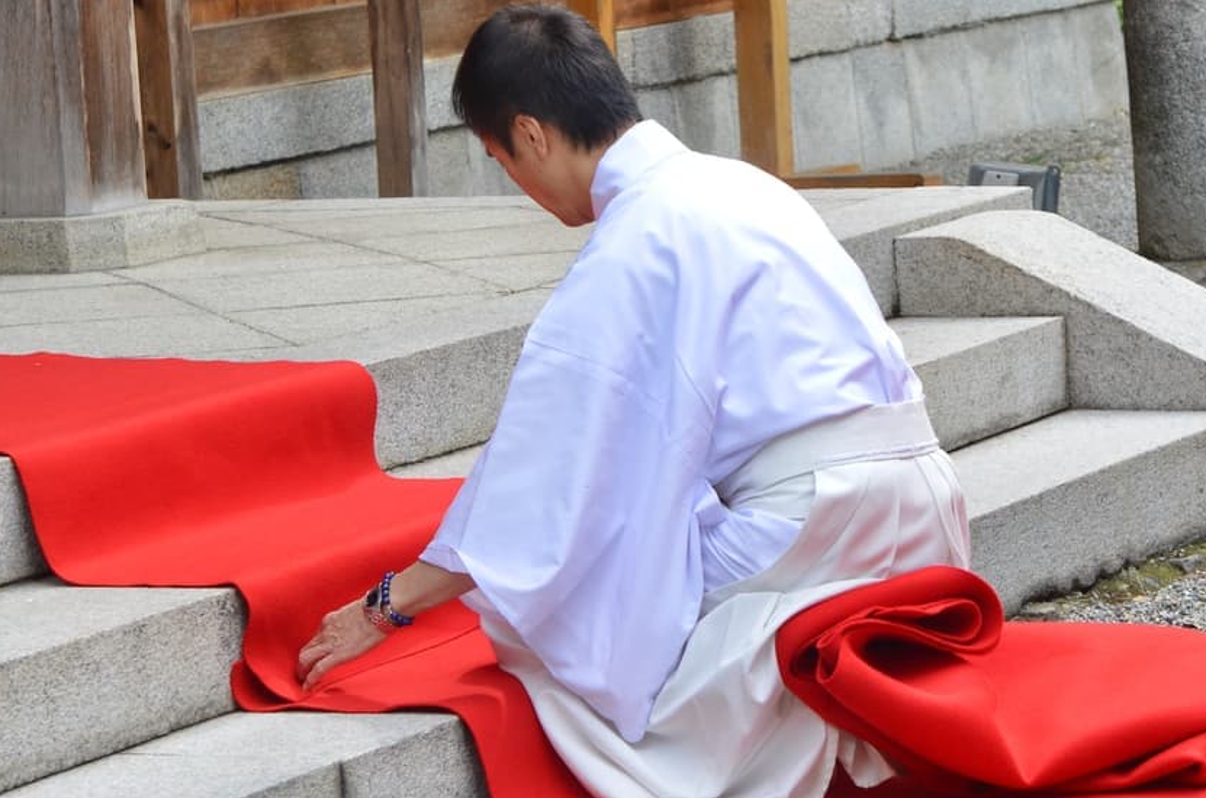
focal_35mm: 182
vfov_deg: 7.5
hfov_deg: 11.3
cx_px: 705
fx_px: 6083
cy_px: 400
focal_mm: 70
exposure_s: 1/400
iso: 800
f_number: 5.6
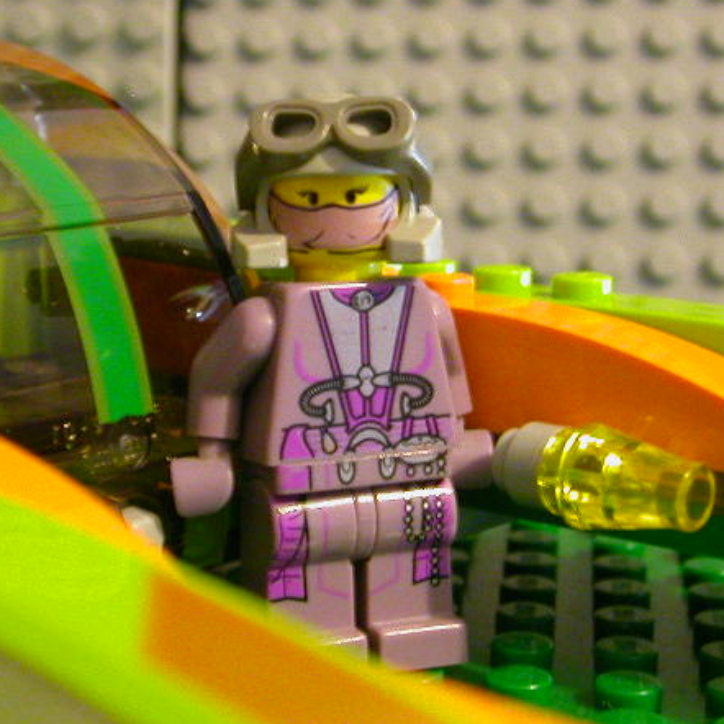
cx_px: 282
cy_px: 347
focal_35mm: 82
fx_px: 1940
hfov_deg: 21.1
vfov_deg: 21.1
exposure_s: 1/2
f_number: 3.5
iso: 400
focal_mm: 9.7
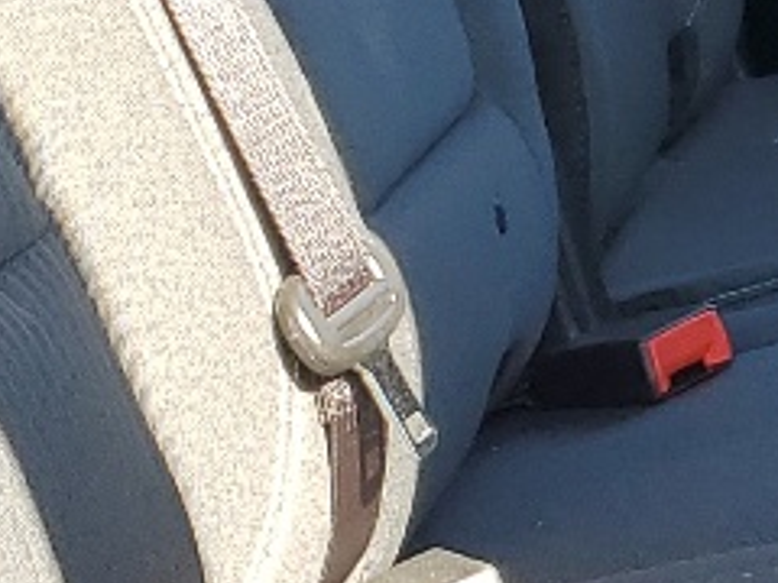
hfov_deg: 10.5
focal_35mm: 173
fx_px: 3888
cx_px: 1553
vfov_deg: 8.6
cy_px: 136
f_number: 1.5
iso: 50
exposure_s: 1/303
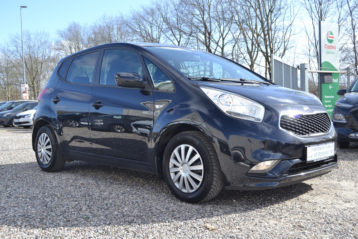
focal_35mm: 39
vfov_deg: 34.2
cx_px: 179
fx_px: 388
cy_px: 120
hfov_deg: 49.6
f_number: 7.1
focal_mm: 26
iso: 100
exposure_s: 1/200
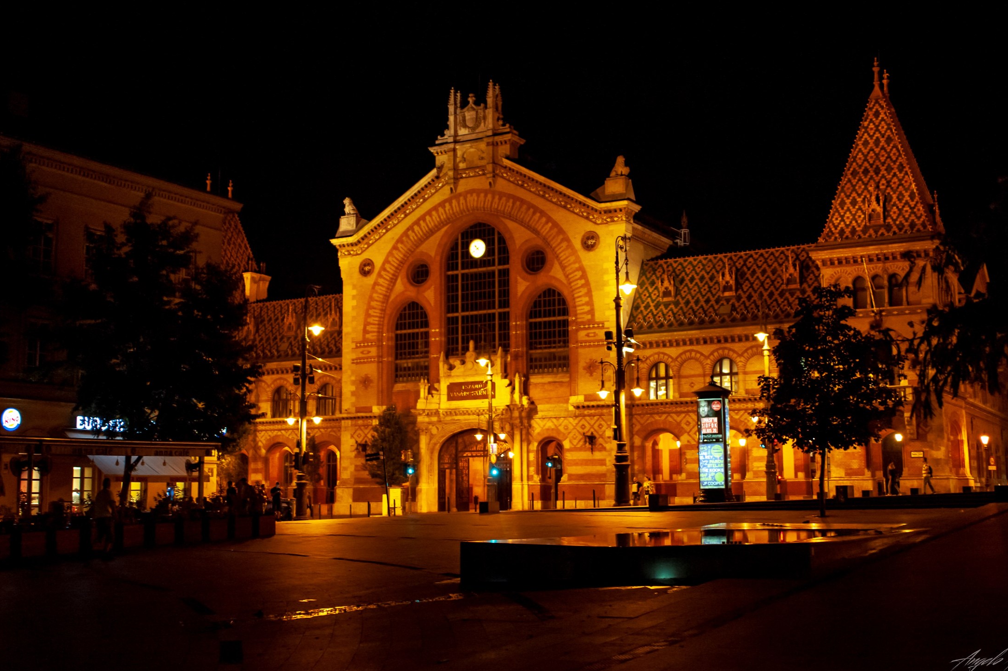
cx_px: 523
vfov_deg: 30.5
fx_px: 1231
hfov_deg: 44.5
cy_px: 311
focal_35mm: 44
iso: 3200
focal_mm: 40
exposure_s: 1/50
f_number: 3.5
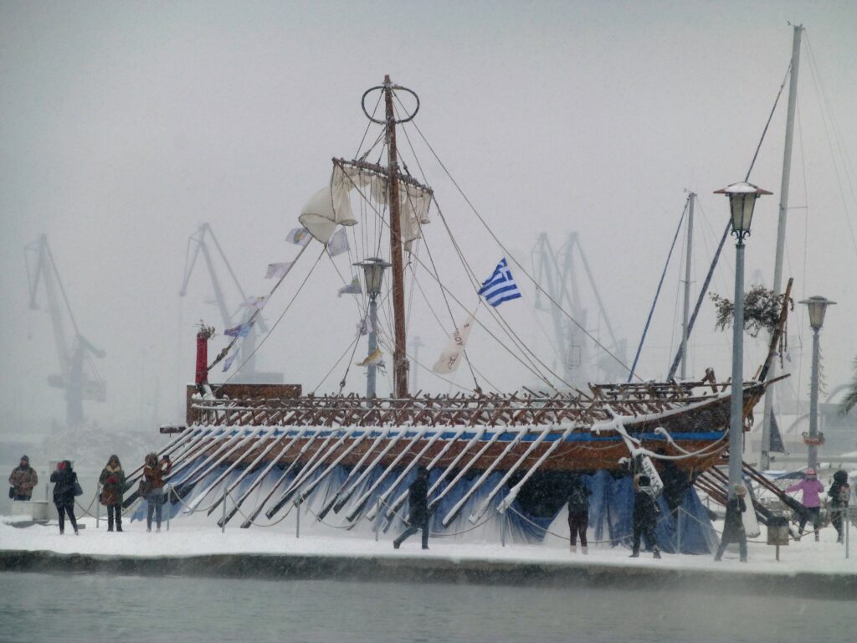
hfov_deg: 7.5
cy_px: 322
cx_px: 428
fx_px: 6561
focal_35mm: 265
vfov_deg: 5.6
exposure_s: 1/125
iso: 100
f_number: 5.8
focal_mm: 47.3
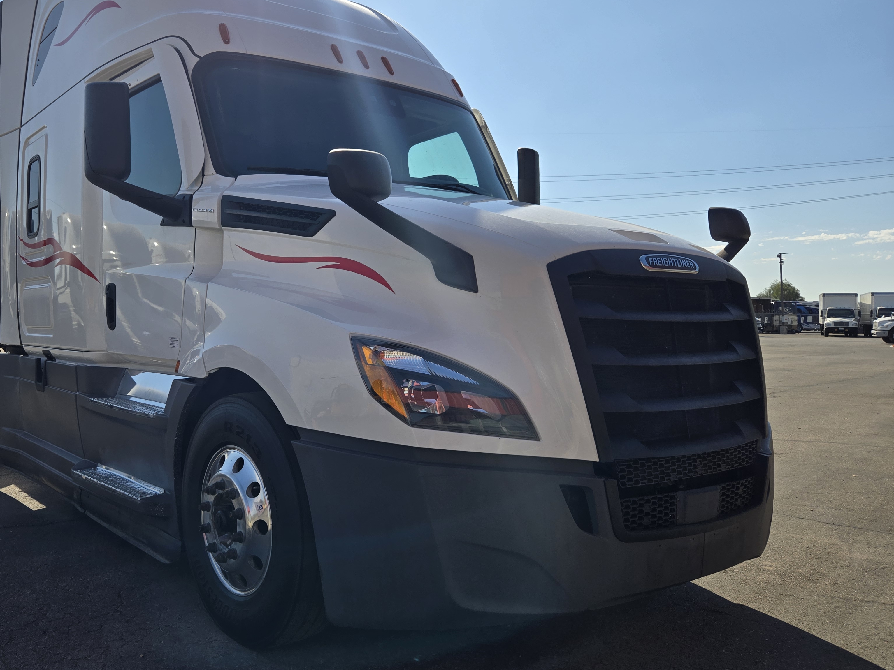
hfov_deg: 59.0
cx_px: 322
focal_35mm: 30
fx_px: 775
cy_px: 317
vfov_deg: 46.8
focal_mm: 5.4
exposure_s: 1/2116
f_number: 1.8
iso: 25
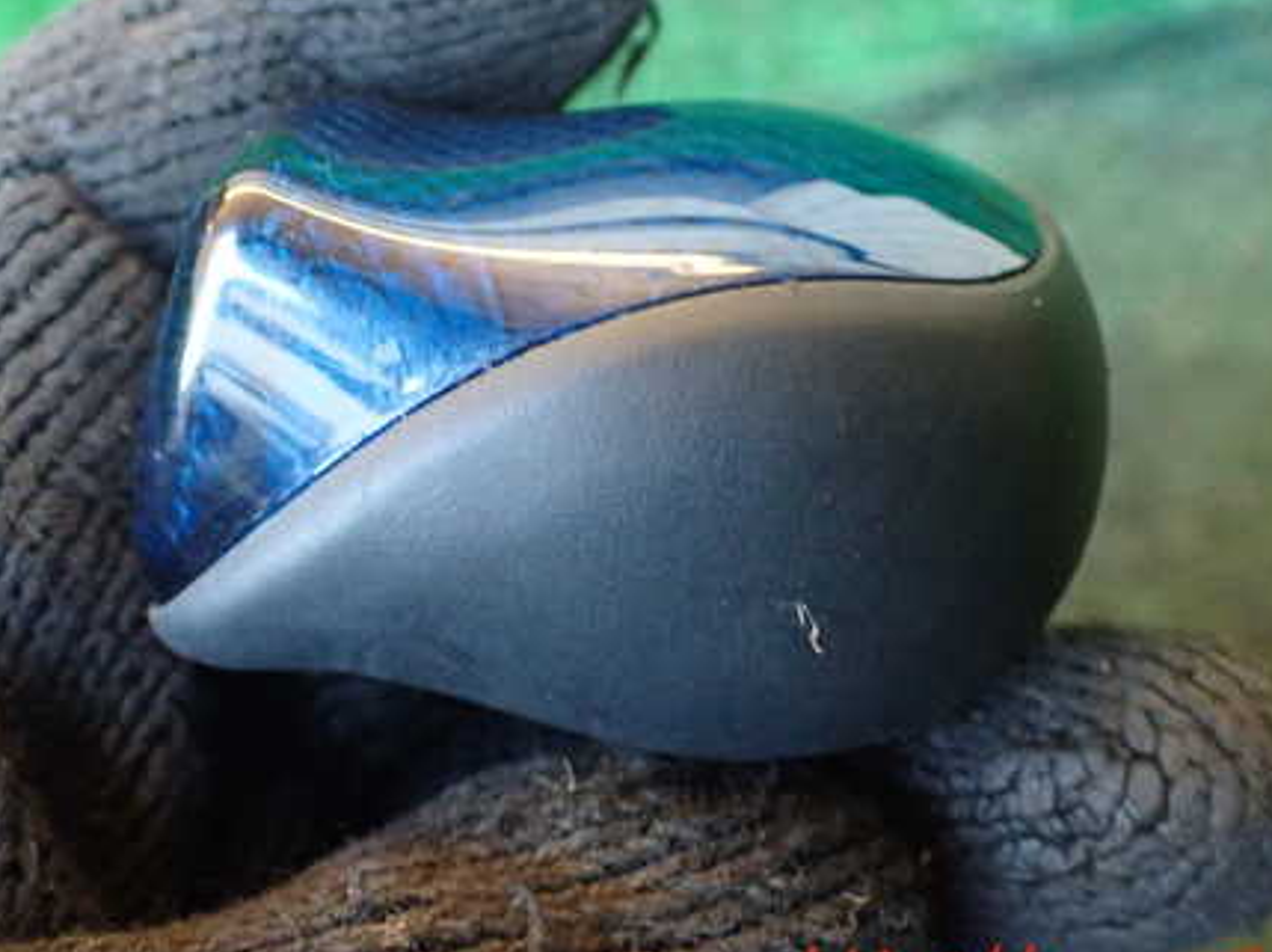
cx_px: 587
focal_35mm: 42
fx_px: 1542
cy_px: 347
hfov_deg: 44.8
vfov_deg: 34.1
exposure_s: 1/40
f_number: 2.3
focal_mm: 5.4
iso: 800
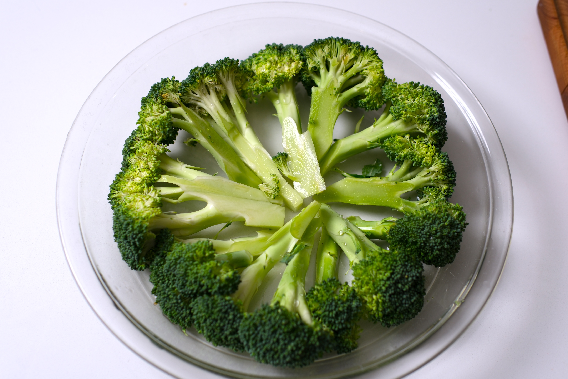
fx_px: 710
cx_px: 284
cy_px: 190
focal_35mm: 45
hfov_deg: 43.6
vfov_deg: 29.9
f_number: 2.8
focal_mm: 30
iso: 125
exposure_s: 1/125
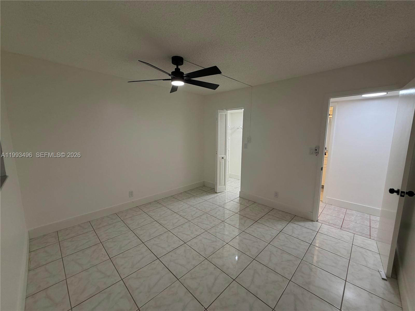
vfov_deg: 85.7
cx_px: 208
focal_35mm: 14
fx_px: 168
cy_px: 156
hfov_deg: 102.1
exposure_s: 1/120
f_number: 2.2
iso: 160
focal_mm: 2.22
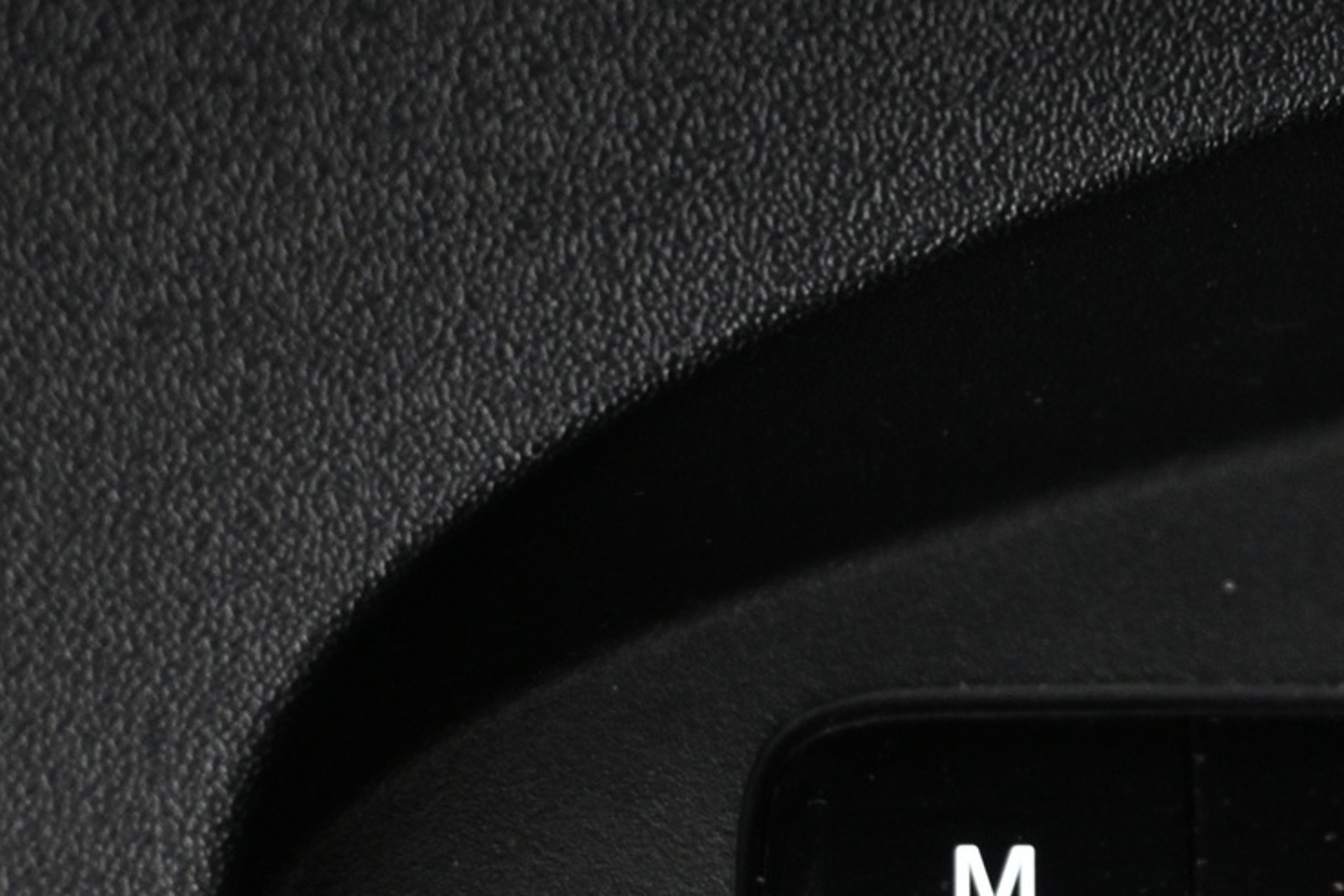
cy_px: 698
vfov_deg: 13.2
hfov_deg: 19.0
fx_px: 3866
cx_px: 1419
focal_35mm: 104
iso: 1600
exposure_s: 1/6
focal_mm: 31.5
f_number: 5
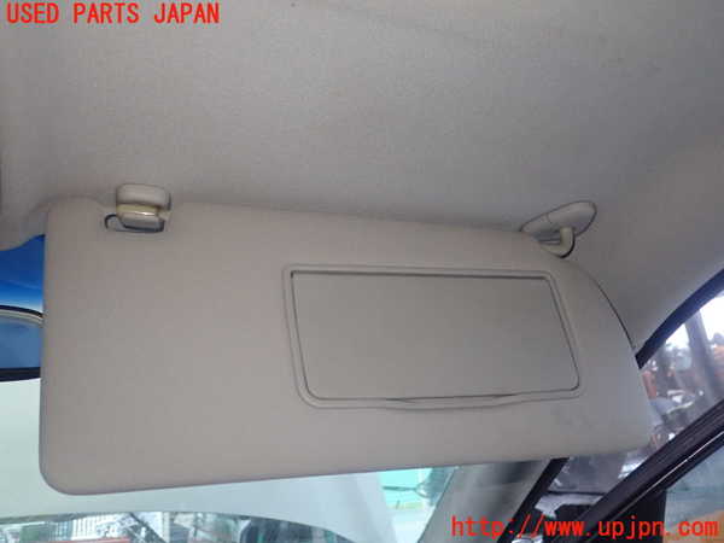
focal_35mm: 30
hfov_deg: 60.0
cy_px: 272
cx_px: 362
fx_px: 627
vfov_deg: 46.8
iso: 800
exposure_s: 1/25
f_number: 2.3
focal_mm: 5.5
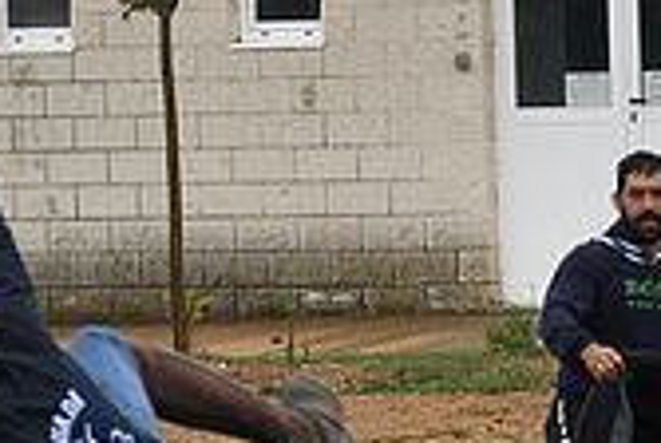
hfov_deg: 4.3
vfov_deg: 2.9
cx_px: 392
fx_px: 8884
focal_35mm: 483
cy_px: 322
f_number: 7.1
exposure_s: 1/320
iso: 640
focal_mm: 95
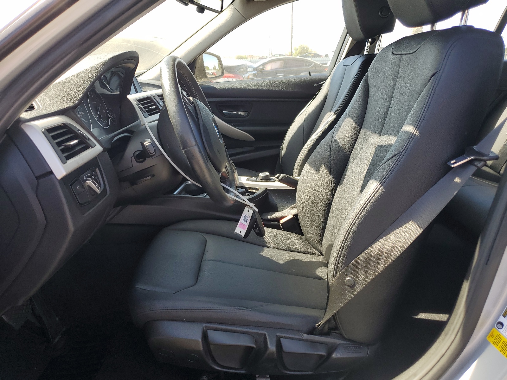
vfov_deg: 53.1
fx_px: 381
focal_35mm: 26
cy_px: 190
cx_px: 254
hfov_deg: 67.3
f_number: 1.5
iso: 50
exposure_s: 1/357
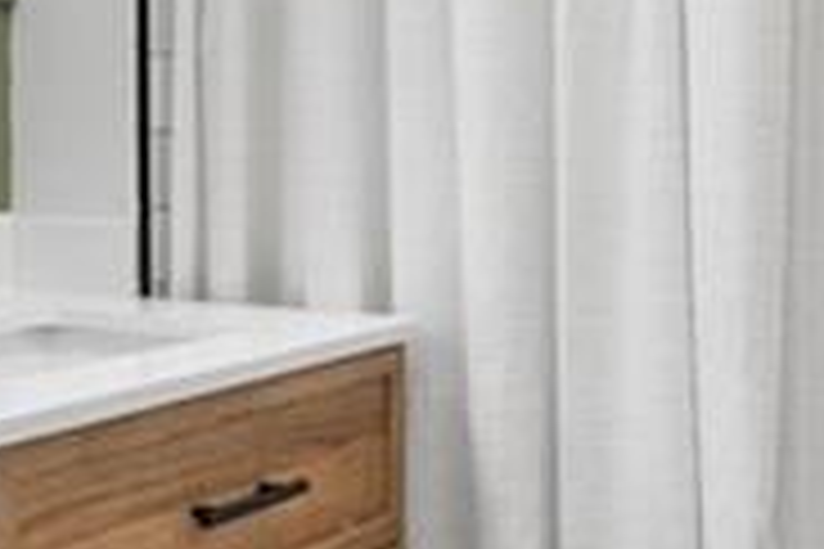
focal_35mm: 84
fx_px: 1923
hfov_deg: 24.1
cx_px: 324
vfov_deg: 16.1
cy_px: 108
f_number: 8
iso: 400
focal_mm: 15
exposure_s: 1/1.25
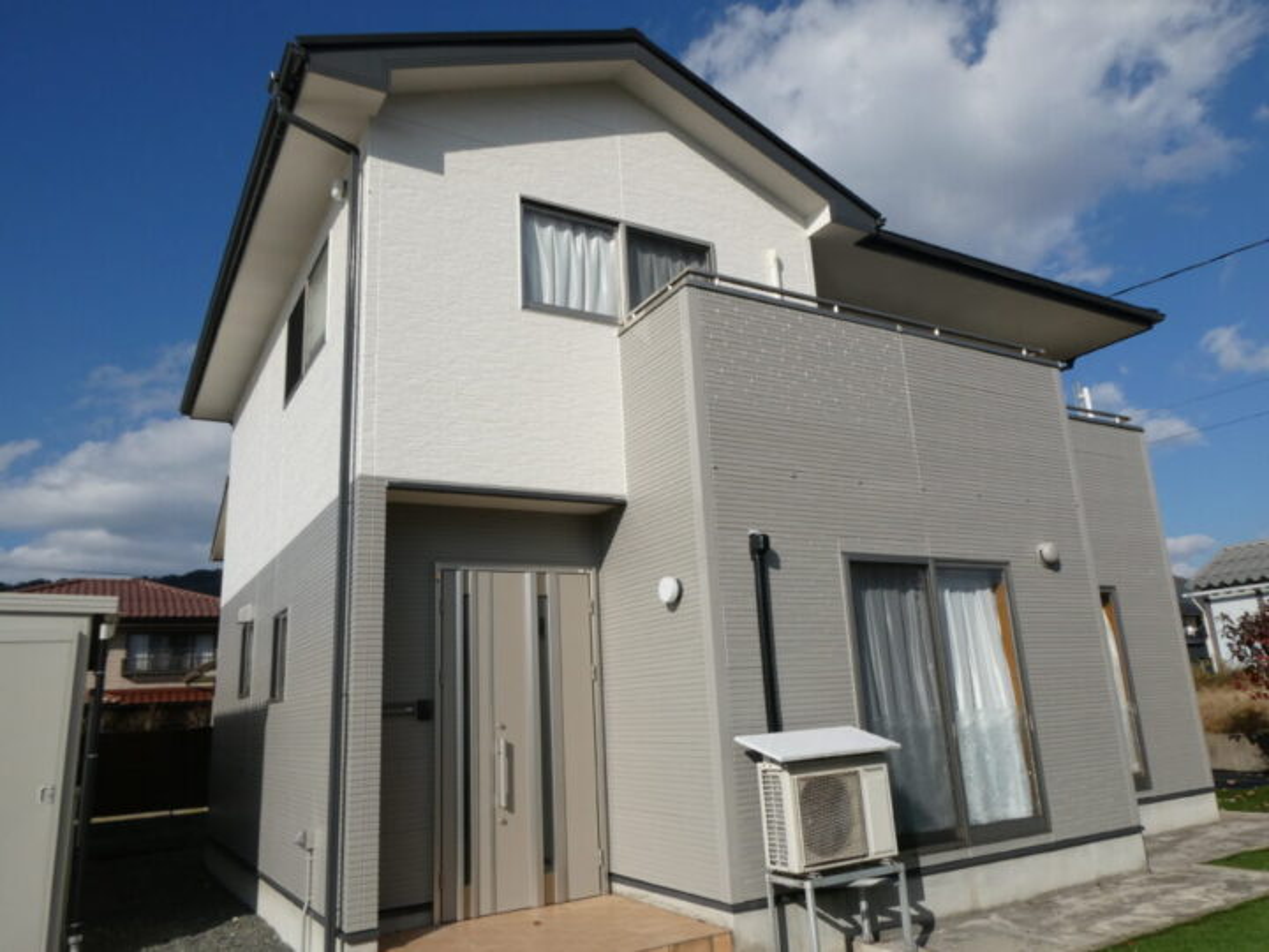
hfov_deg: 71.6
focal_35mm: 24
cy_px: 476
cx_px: 634
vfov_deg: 56.8
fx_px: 880
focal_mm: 4.3
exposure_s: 1/800
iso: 80
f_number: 5
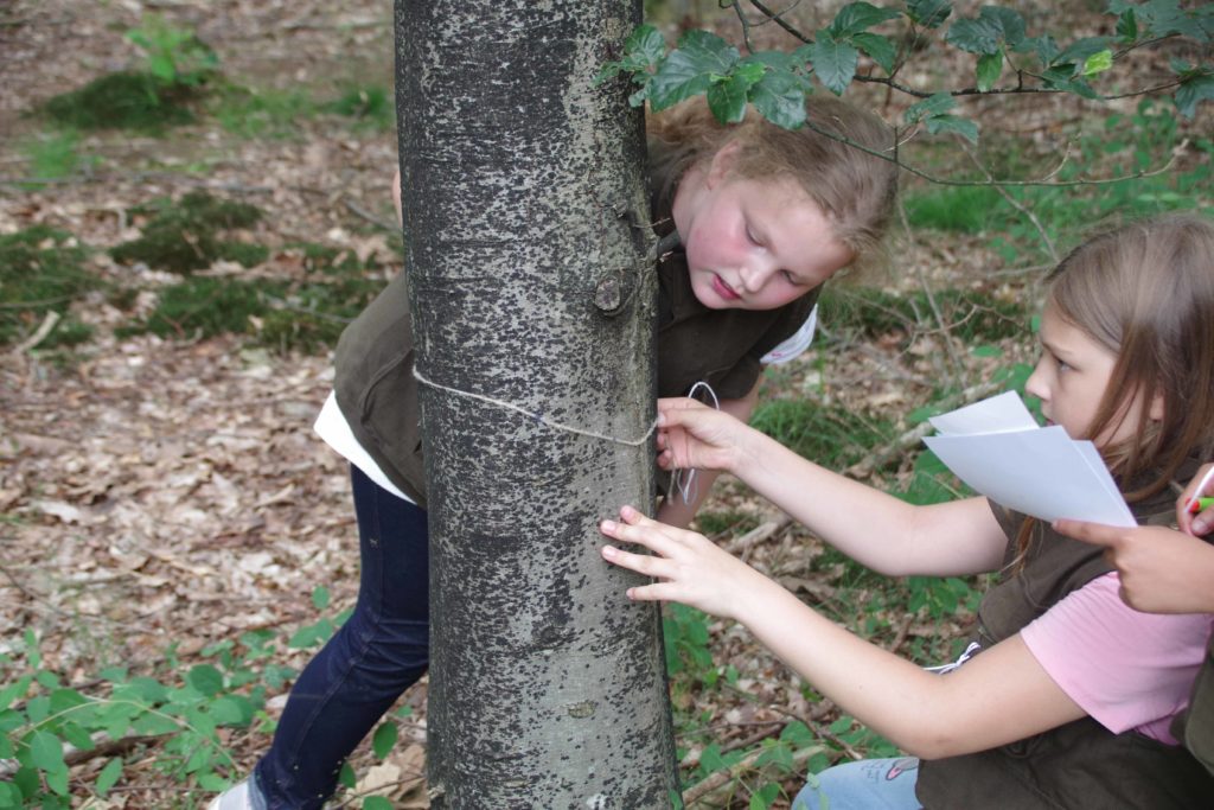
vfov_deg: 21.1
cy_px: 405
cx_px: 607
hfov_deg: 31.2
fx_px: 2175
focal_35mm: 64
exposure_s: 1/60
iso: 400
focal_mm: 43
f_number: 4.5
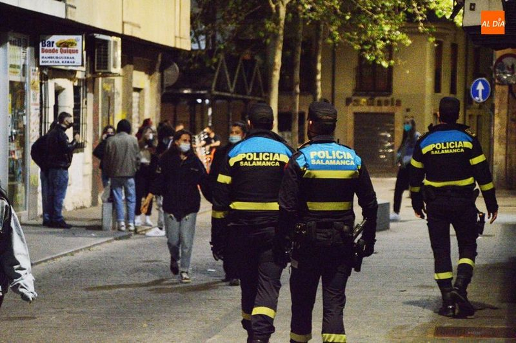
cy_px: 172
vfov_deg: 10.6
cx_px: 258
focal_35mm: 129
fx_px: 1847
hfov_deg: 15.9
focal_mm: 86
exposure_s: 1/125
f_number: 5.3
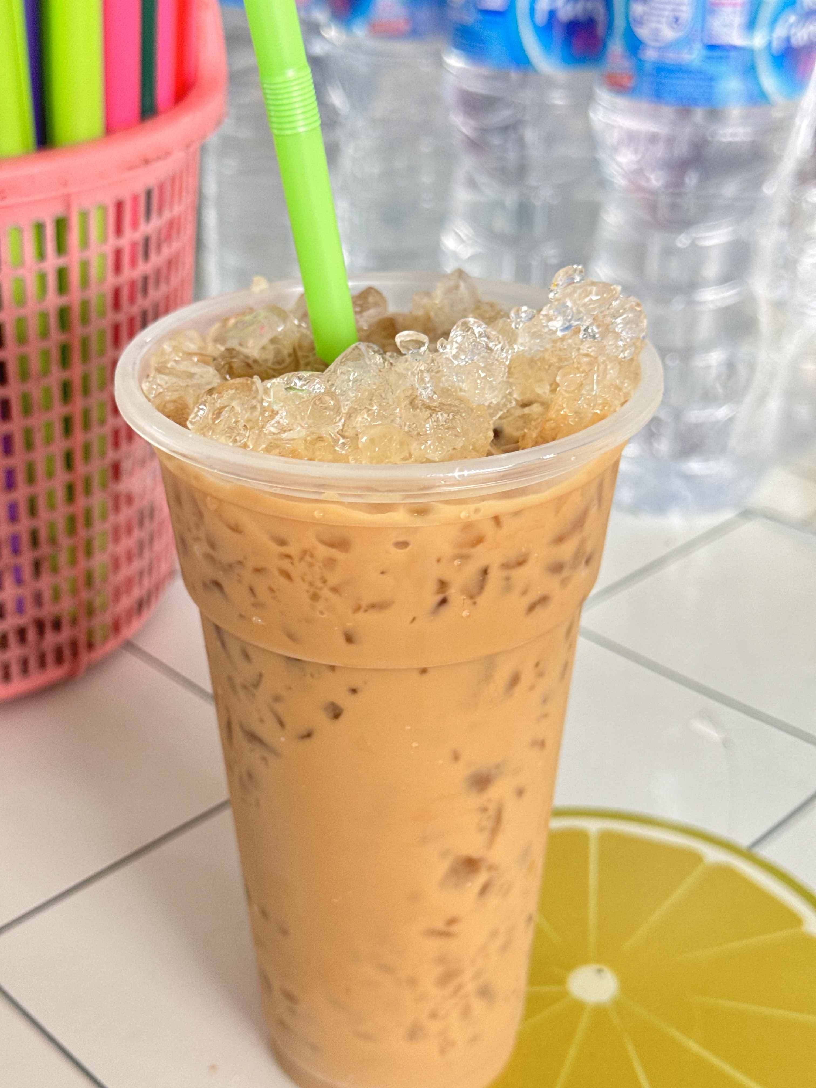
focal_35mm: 48
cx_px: 408
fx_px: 1509
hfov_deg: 30.3
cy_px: 544
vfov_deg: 39.7
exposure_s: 1/100
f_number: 1.78
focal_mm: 6.76
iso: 100
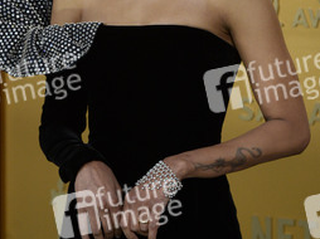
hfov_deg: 13.7
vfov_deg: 10.2
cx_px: 154
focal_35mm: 144
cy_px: 20
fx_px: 1330
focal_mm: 95
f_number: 6.3
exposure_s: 1/250
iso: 2500
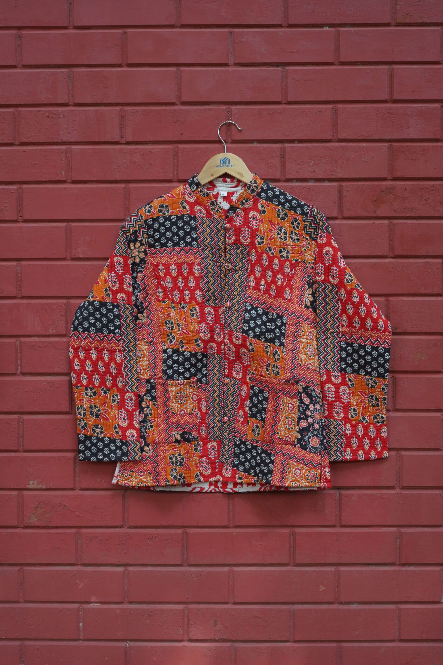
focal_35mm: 50
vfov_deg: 39.6
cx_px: 222
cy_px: 332
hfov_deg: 27.0
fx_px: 923
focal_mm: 50
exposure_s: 1/160
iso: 800
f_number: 9
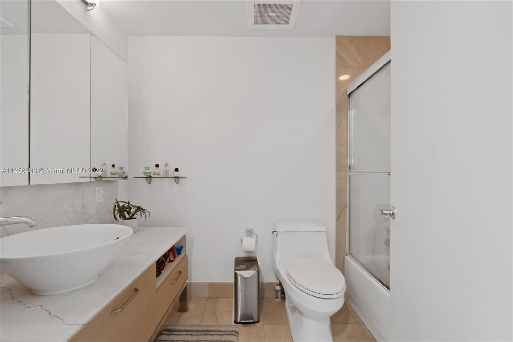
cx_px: 256
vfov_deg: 77.3
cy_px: 171
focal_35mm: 15
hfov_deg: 100.4
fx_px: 214
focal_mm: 10
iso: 160
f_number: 7.1
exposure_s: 2.5
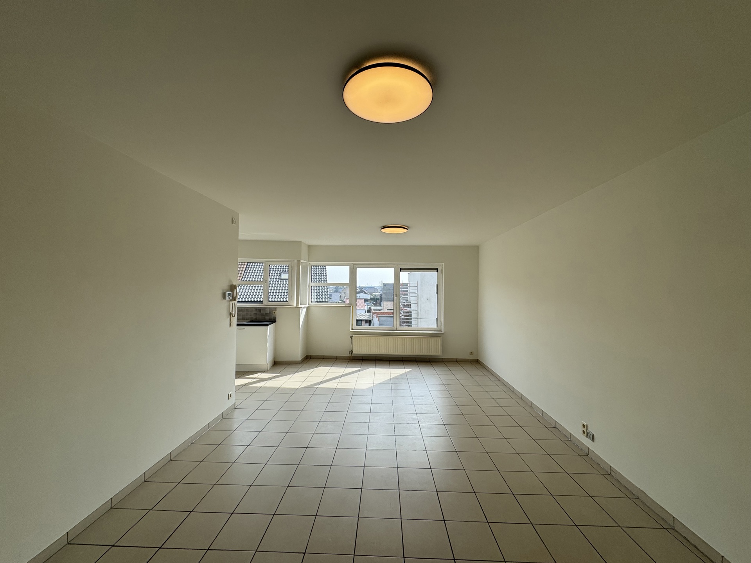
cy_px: 282
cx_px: 376
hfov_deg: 102.1
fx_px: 304
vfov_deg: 85.7
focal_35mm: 14
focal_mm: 2.22
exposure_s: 1/541
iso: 40
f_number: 2.2
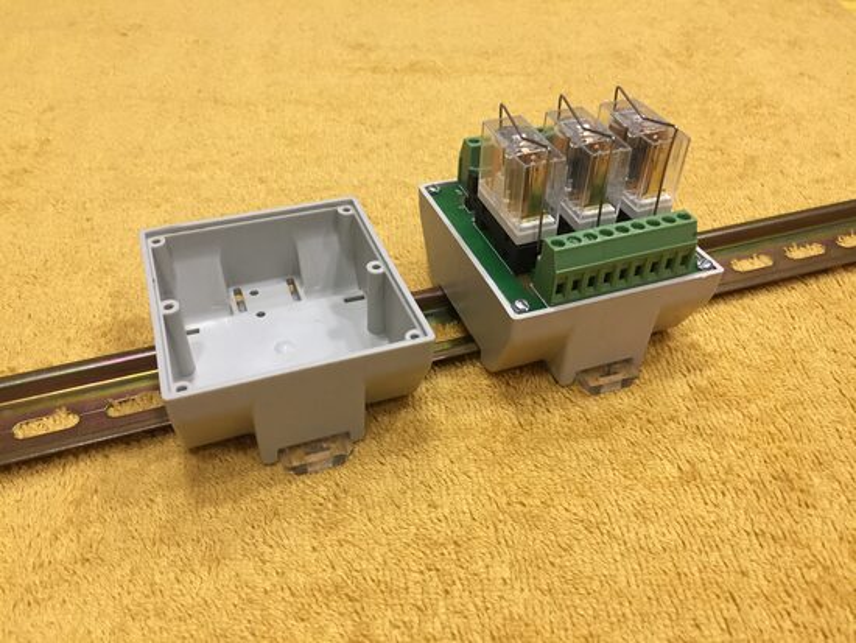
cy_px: 322
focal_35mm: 29
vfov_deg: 48.3
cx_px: 428
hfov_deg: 61.6
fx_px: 717
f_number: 2.2
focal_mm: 4.15
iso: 64
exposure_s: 1/33
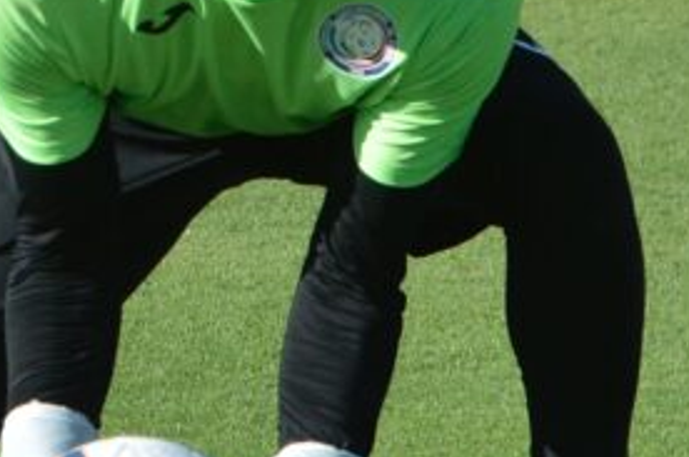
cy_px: 238
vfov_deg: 4.2
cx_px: 165
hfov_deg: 6.3
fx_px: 6228
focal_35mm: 326
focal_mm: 78
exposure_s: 1/1600
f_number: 5.6
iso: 400
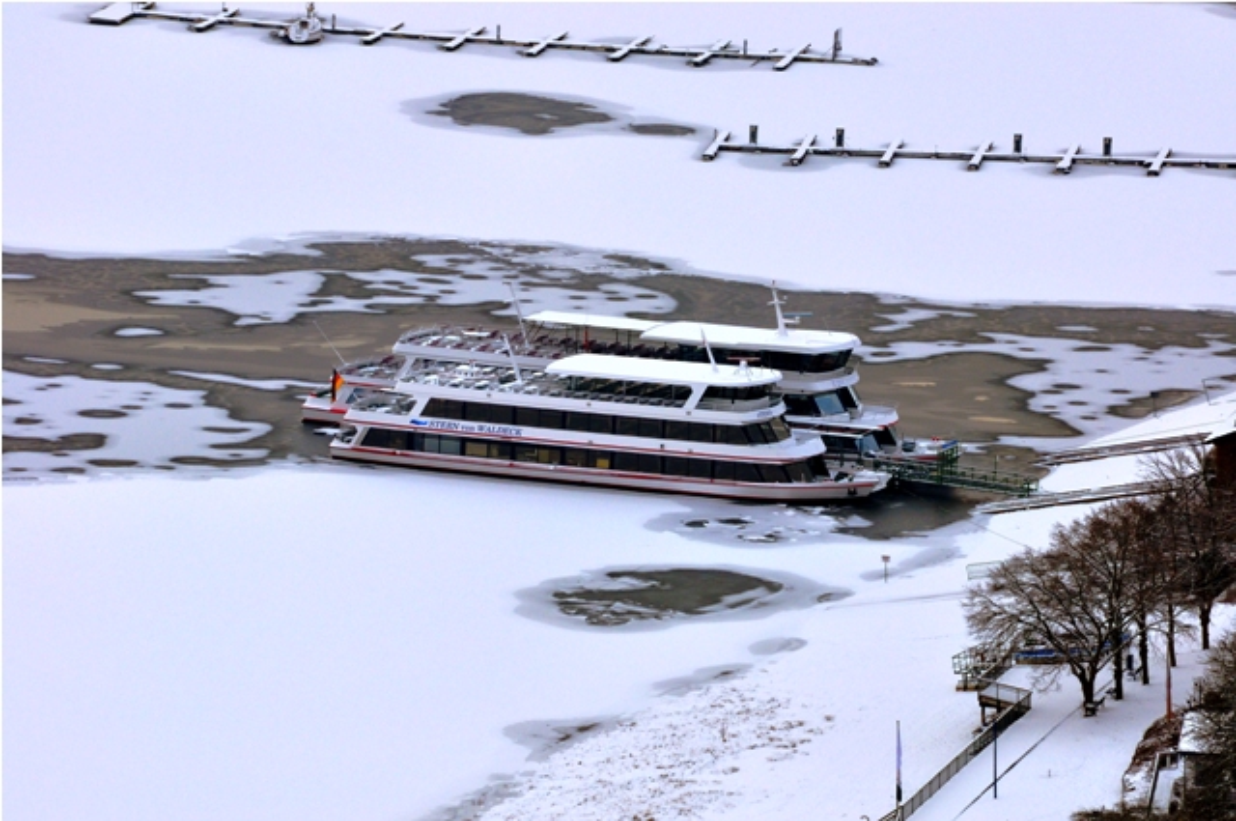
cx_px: 618
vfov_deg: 3.0
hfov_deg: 4.6
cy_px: 410
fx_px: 15430
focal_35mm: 450
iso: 200
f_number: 10
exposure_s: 1/250
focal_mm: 300
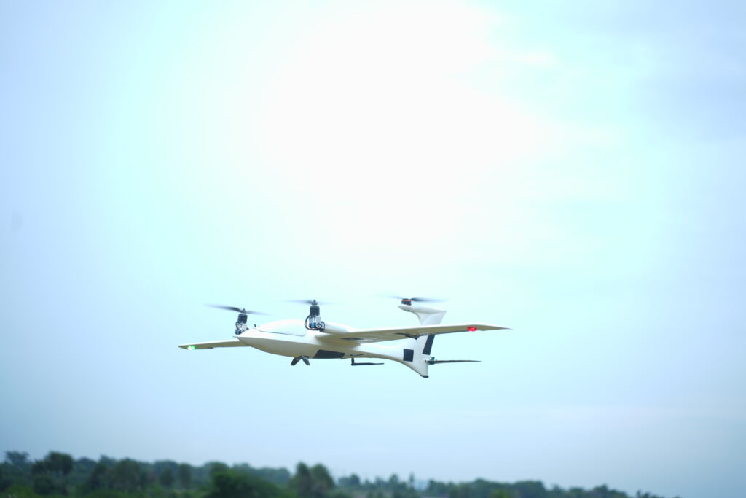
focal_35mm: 75
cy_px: 249
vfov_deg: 18.2
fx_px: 1554
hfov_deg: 27.0
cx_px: 373
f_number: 2.8
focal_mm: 75
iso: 50
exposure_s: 1/320
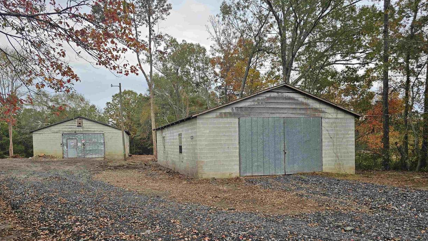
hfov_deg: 71.9
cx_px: 207
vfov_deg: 44.0
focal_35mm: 26
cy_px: 153
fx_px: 295
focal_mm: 6.3
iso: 10
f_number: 1.7
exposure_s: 1/189
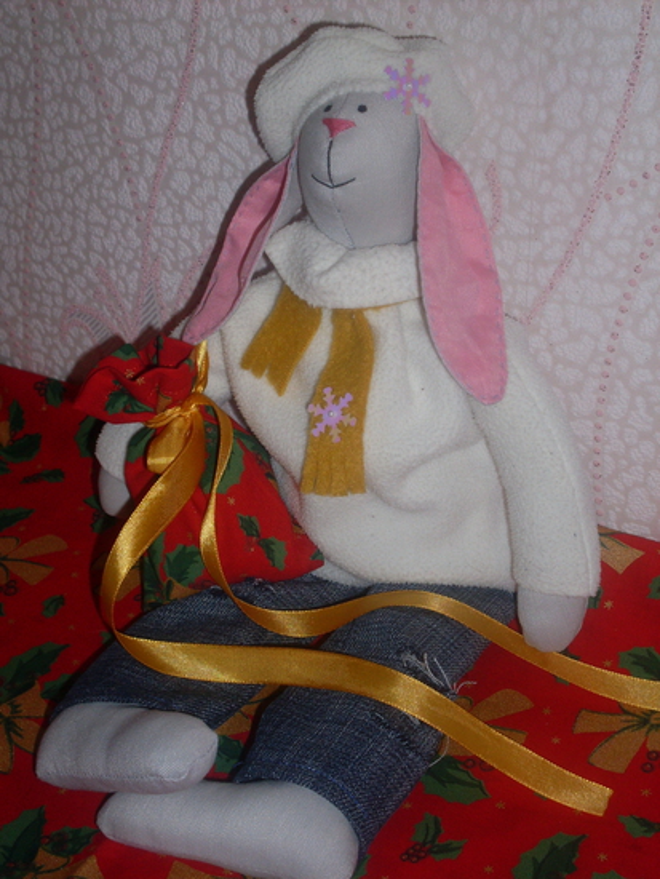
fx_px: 1524
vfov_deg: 32.2
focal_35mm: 60
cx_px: 330
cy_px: 440
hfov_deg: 24.4
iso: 100
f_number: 3.4
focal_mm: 9.9
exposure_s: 1/45
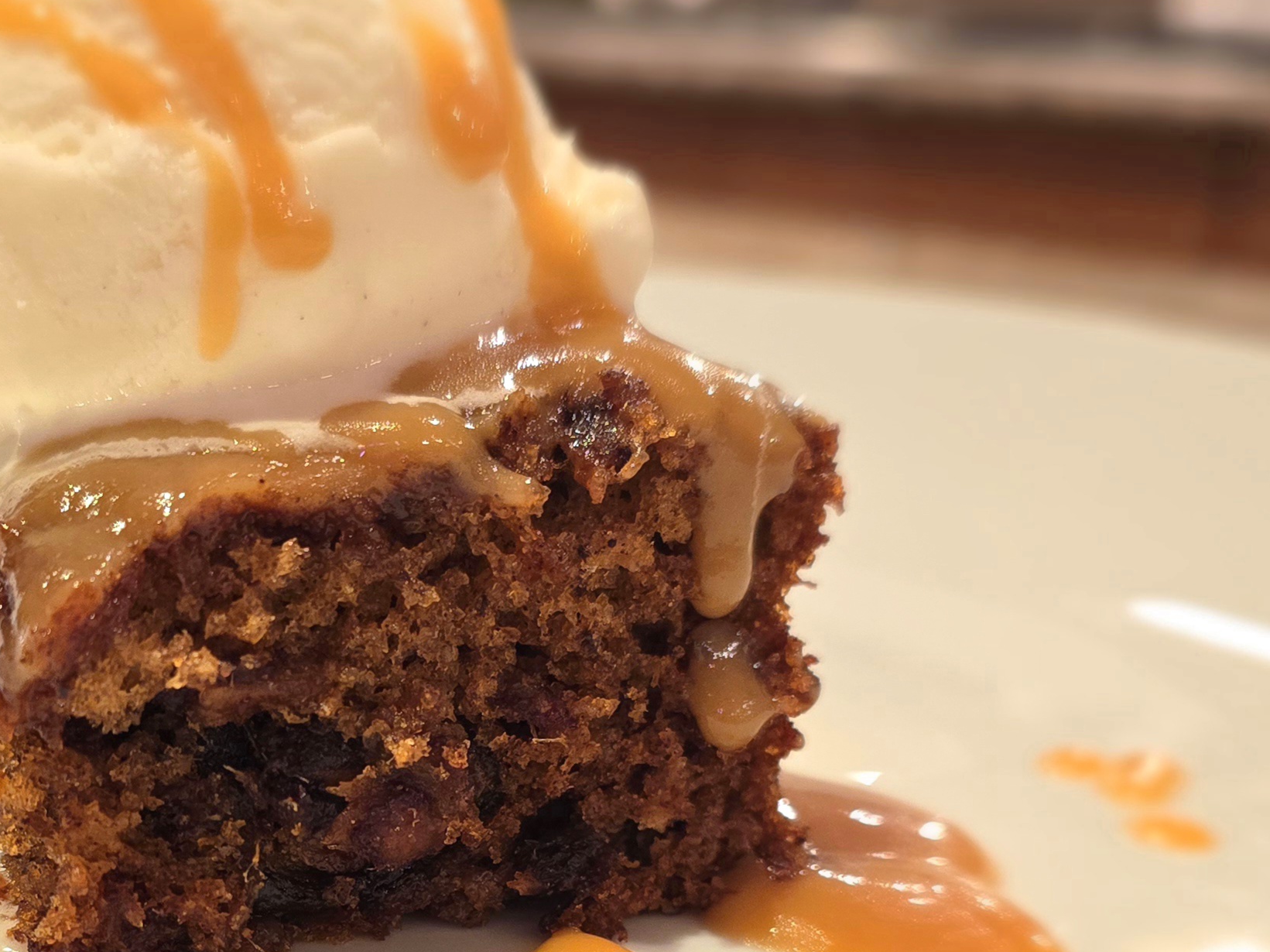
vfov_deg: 36.8
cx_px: 365
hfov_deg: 46.6
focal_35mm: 39
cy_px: 524
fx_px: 1431
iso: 320
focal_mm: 6.3
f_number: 1.7
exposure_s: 1/50.3
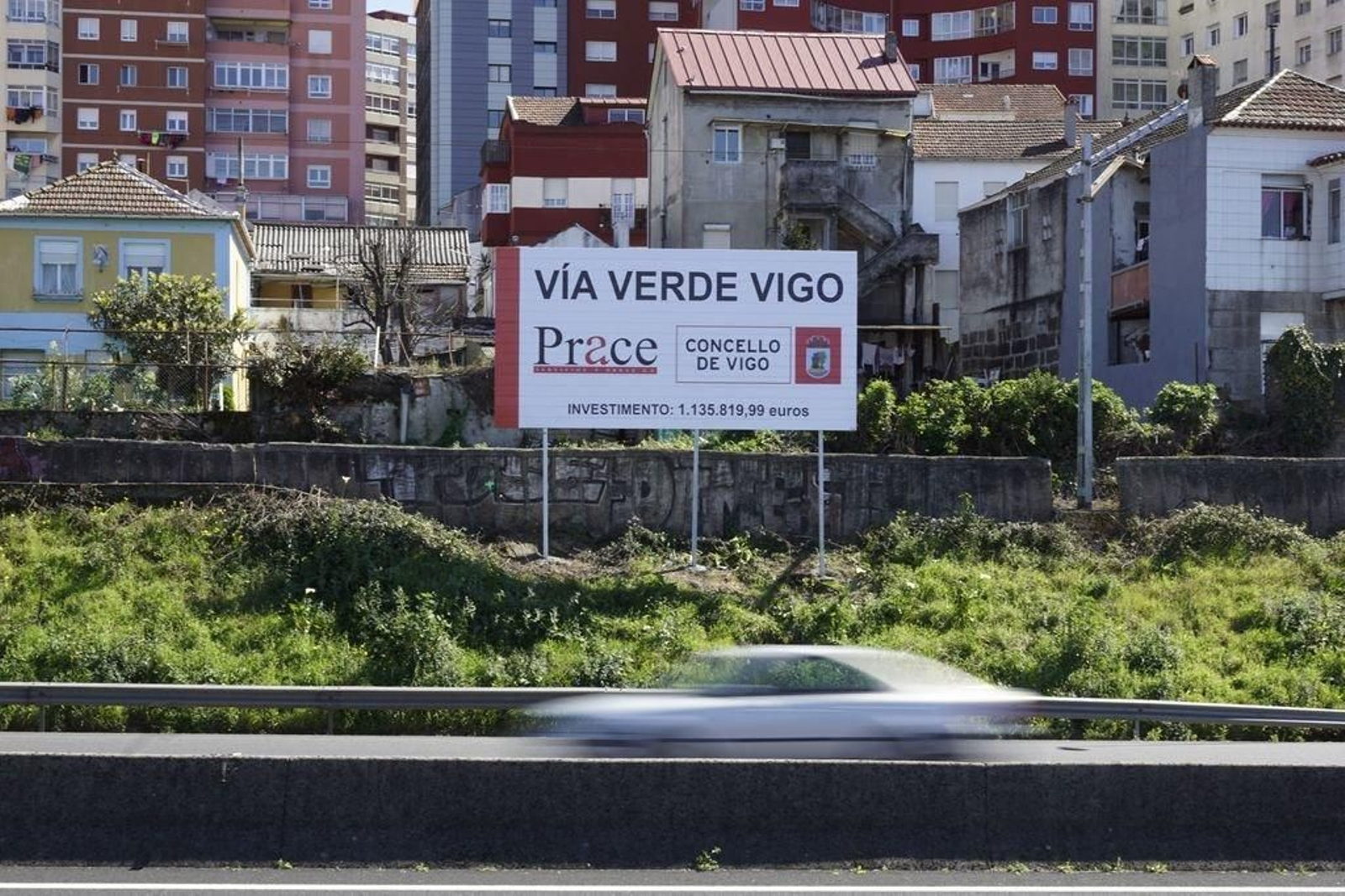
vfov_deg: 25.8
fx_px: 1961
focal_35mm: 52
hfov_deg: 37.8
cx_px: 672
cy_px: 448
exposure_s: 1/25
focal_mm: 35
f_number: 16
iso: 100
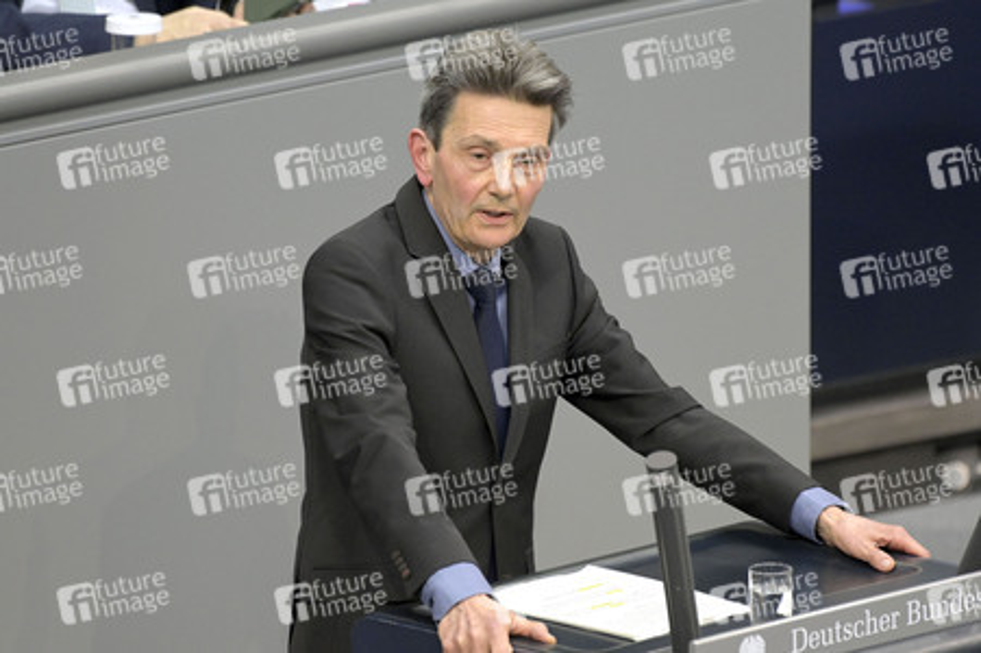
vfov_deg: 3.3
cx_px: 490
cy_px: 326
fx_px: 11164
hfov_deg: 5.0
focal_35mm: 410
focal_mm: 410
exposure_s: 1/400
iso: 8000
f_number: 5.6
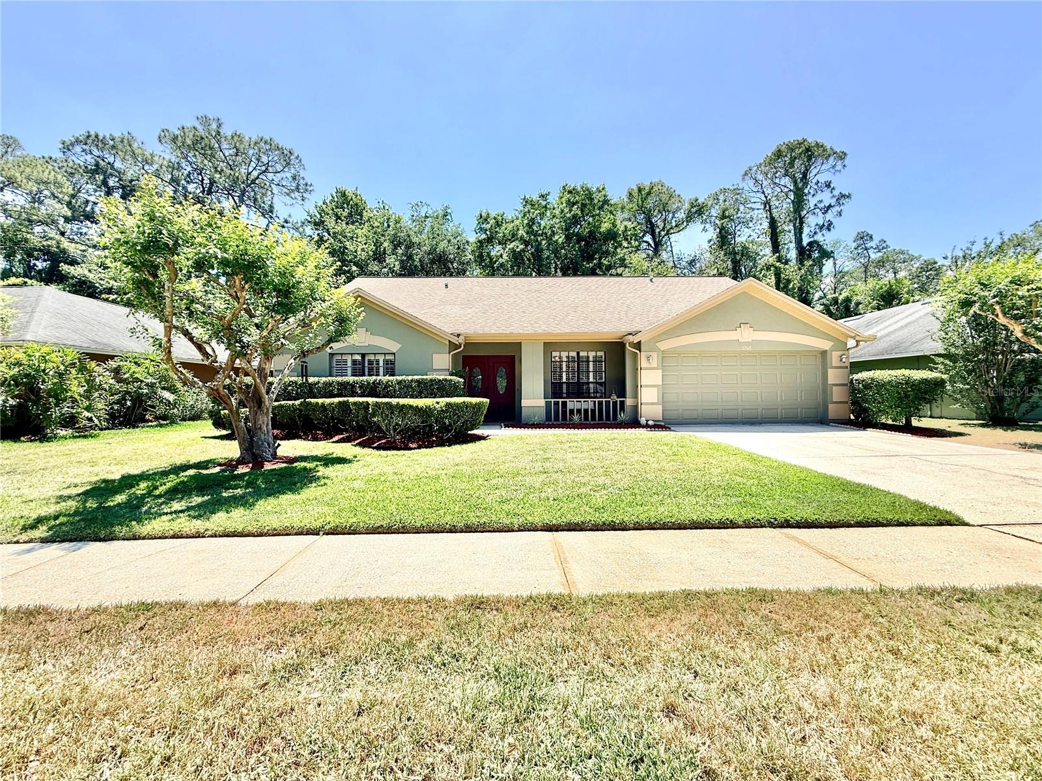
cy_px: 390
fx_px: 421
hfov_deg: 102.1
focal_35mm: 14
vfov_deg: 85.7
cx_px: 521
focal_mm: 2.22
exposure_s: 1/1167
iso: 50
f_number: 2.2
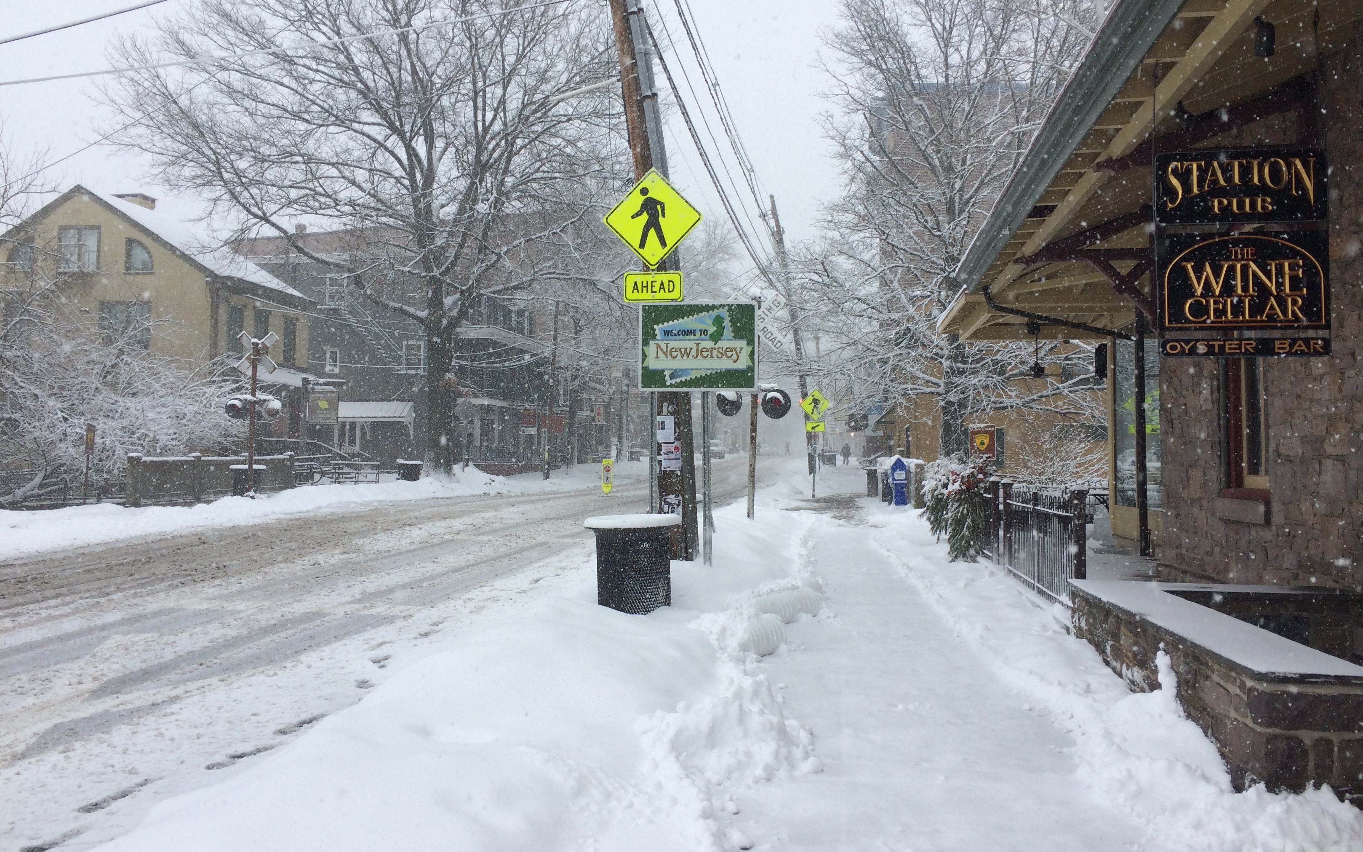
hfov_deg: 61.2
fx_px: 1152
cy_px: 398
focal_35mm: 31
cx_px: 686
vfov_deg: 40.6
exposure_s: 1/672
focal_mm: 4.15
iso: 32
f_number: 2.2
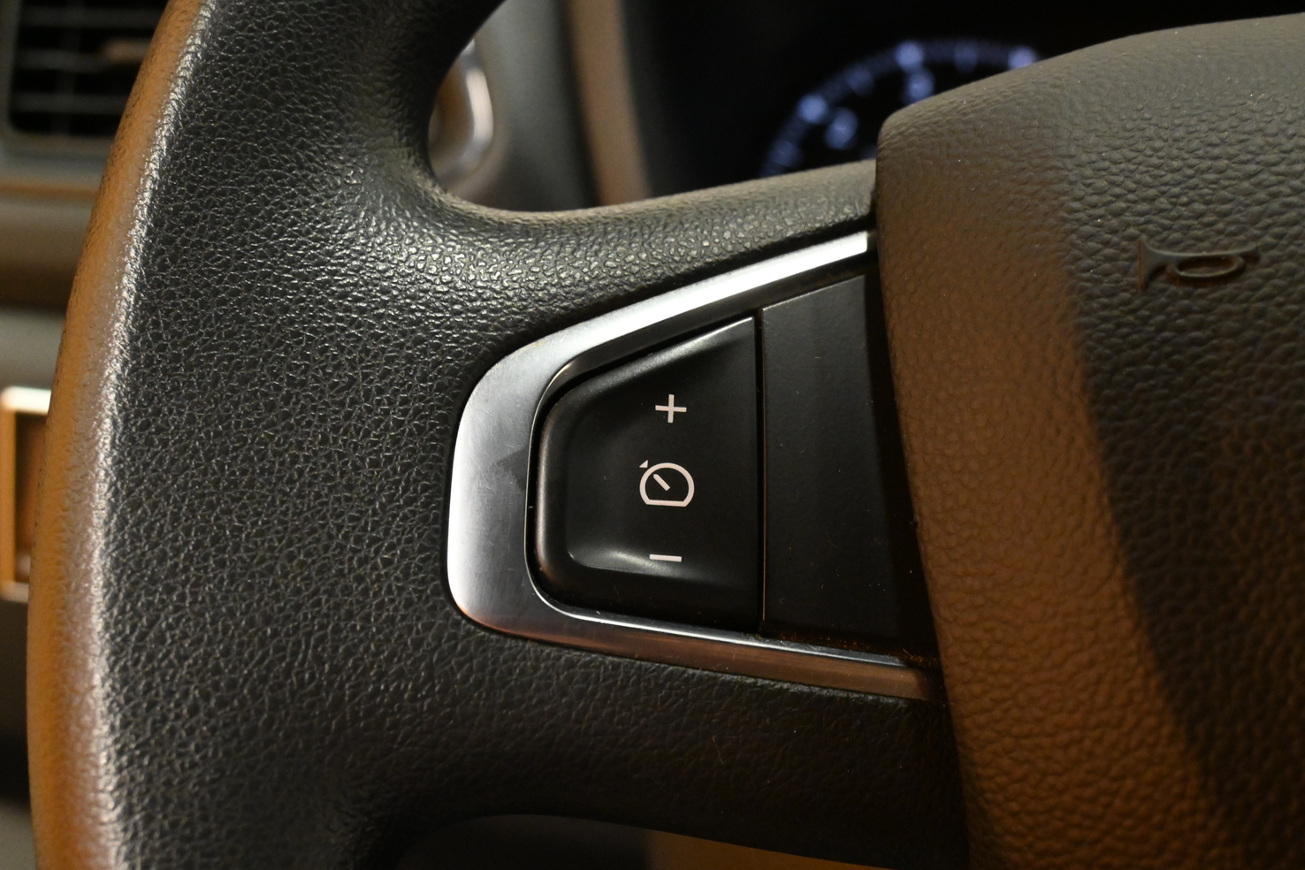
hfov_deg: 43.4
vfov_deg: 29.7
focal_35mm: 45
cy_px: 471
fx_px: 1641
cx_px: 648
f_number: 6.3
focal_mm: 27.5
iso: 4000
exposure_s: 1/40
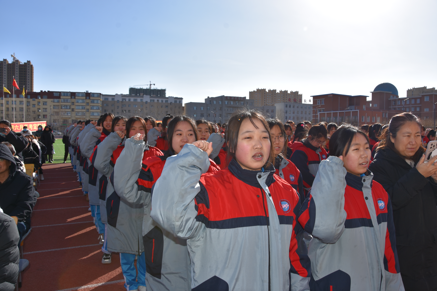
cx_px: 218
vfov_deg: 47.9
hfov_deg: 67.4
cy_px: 146
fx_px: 328
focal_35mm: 27
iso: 100
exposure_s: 1/250
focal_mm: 18
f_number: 9
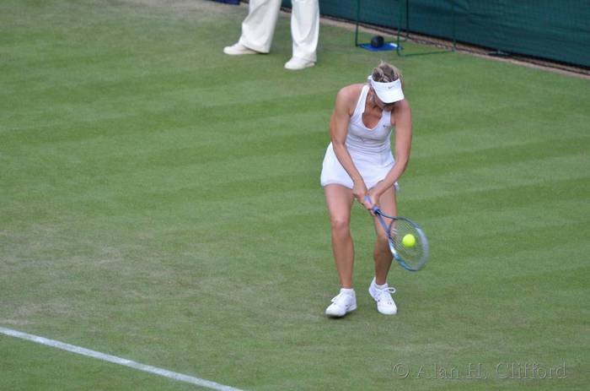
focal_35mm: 540
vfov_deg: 2.5
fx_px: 8828
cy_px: 196
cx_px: 295
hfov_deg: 3.8
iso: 800
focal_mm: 360
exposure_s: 1/640
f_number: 5.3
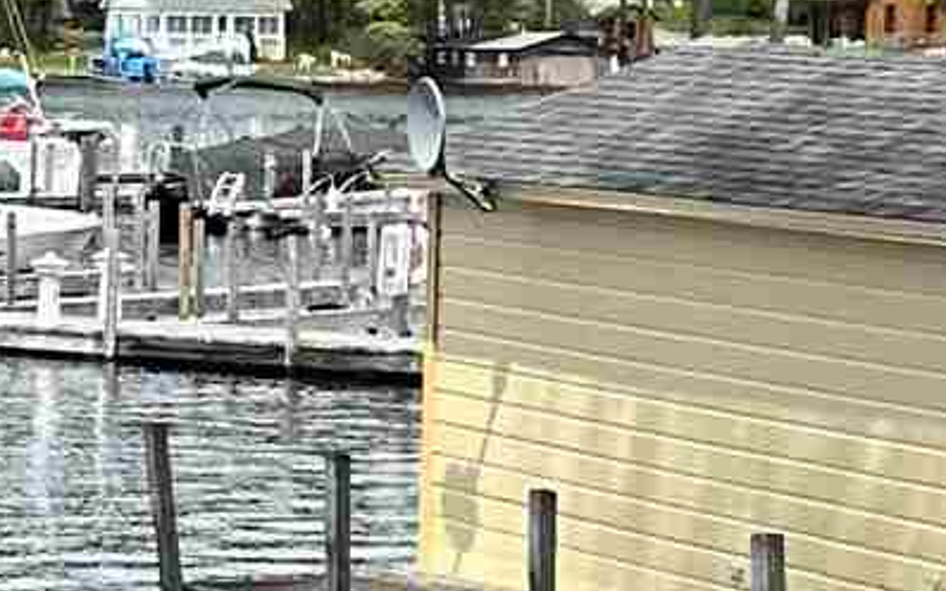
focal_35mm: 197
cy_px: 438
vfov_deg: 6.7
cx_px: -431
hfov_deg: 10.3
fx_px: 5078
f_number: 1.78
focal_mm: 6.86
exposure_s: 1/3861
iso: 80
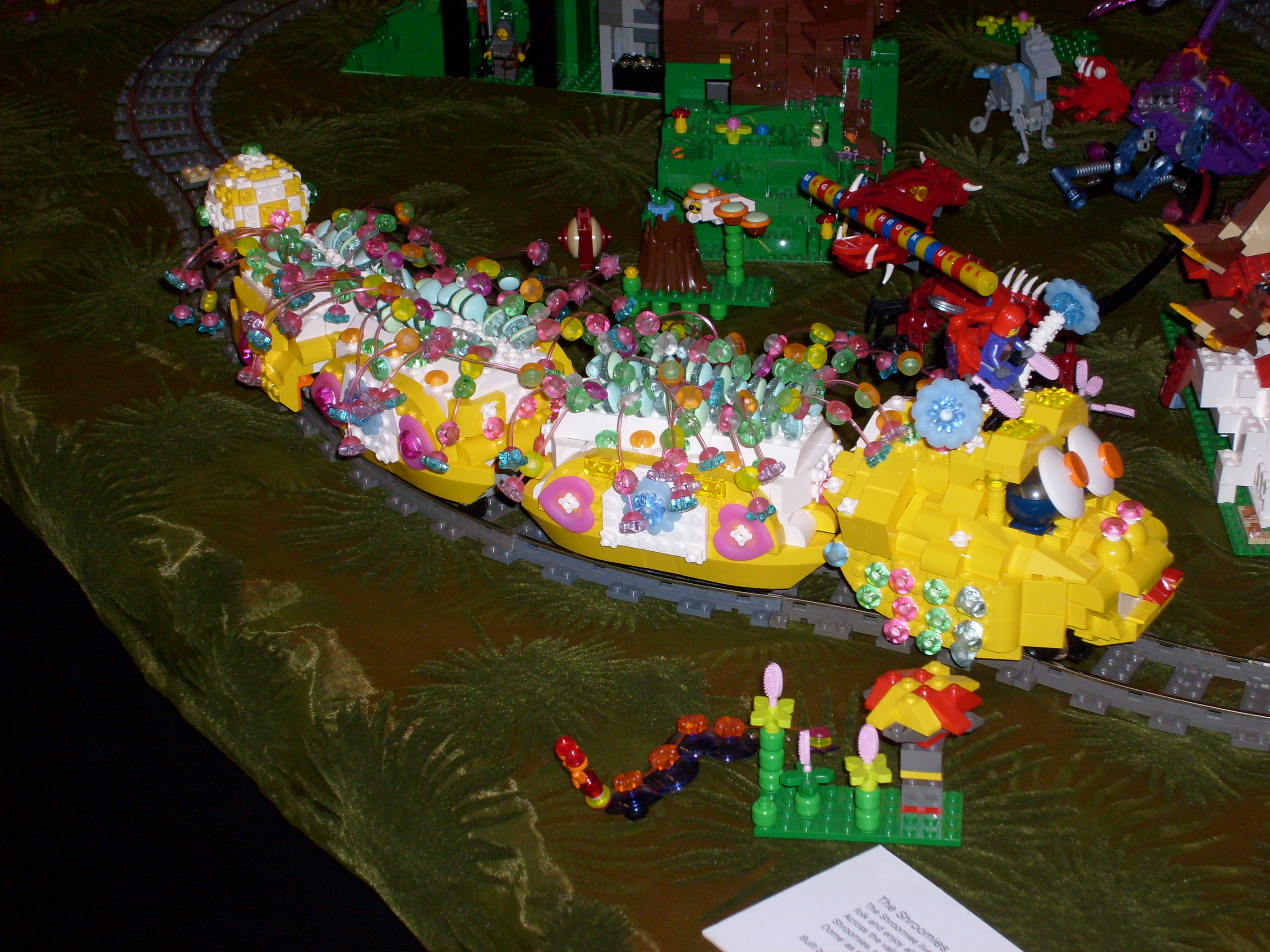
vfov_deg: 20.4
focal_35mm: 72
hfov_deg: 27.0
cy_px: 476
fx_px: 2642
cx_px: 635
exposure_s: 1/60
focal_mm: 12
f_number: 3.9
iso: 100
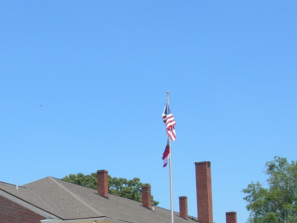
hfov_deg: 22.3
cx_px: 36
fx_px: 738
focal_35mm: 86
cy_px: 200
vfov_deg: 16.9
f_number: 4.8
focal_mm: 7.8
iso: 50
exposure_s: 1/412
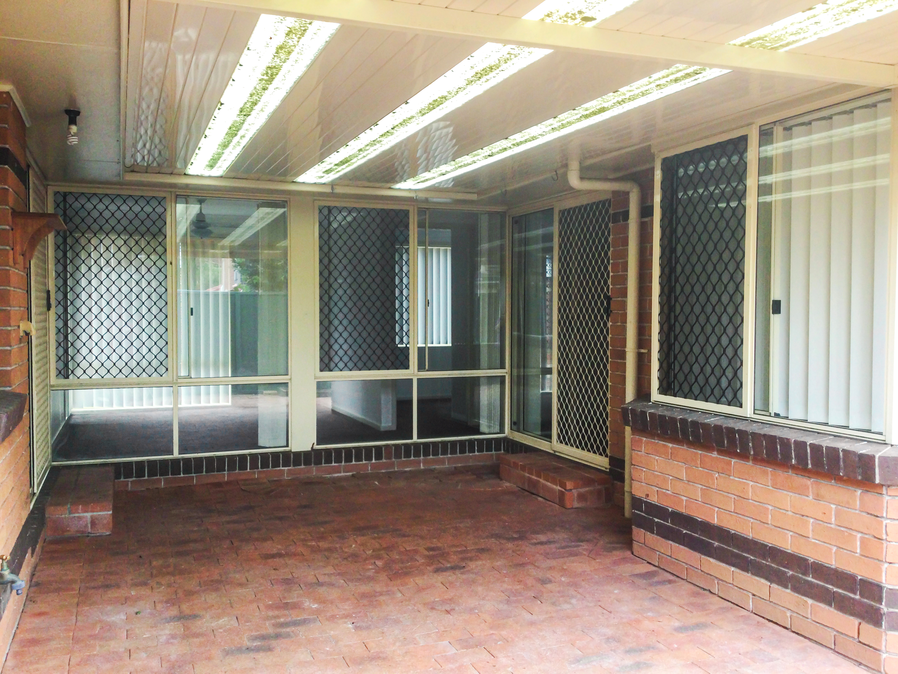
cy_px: 337
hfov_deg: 58.4
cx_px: 449
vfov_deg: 45.4
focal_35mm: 31
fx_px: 804
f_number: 2.4
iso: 40
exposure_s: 1/100
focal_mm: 3.3
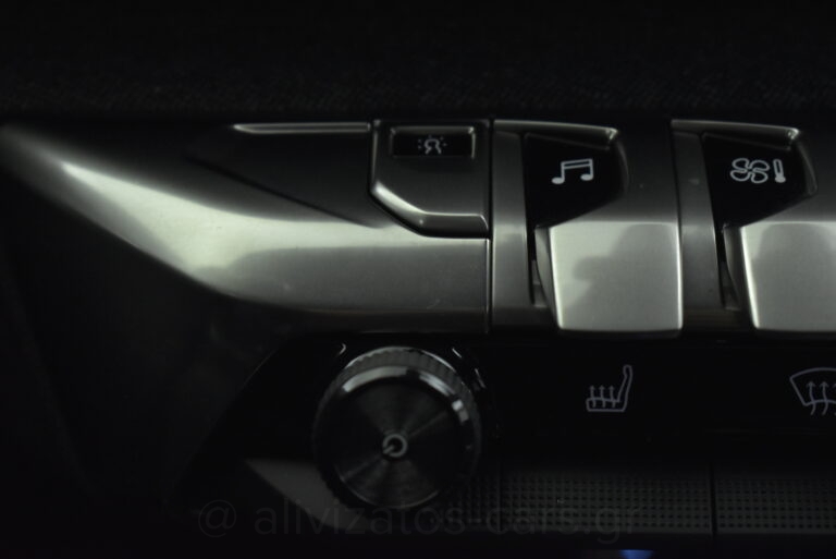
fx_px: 1917
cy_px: 280
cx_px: 418
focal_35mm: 82
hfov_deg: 24.6
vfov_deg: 16.6
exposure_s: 1/80
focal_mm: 55
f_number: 5.6
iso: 1600
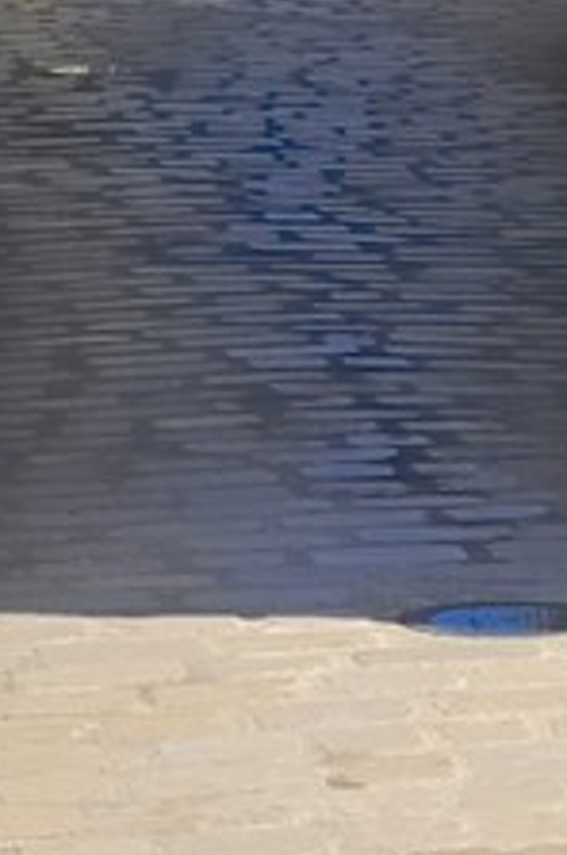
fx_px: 7133
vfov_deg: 6.1
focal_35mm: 301
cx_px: -226
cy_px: -2067
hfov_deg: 4.5
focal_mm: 28
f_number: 9
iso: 100
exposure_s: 1/160
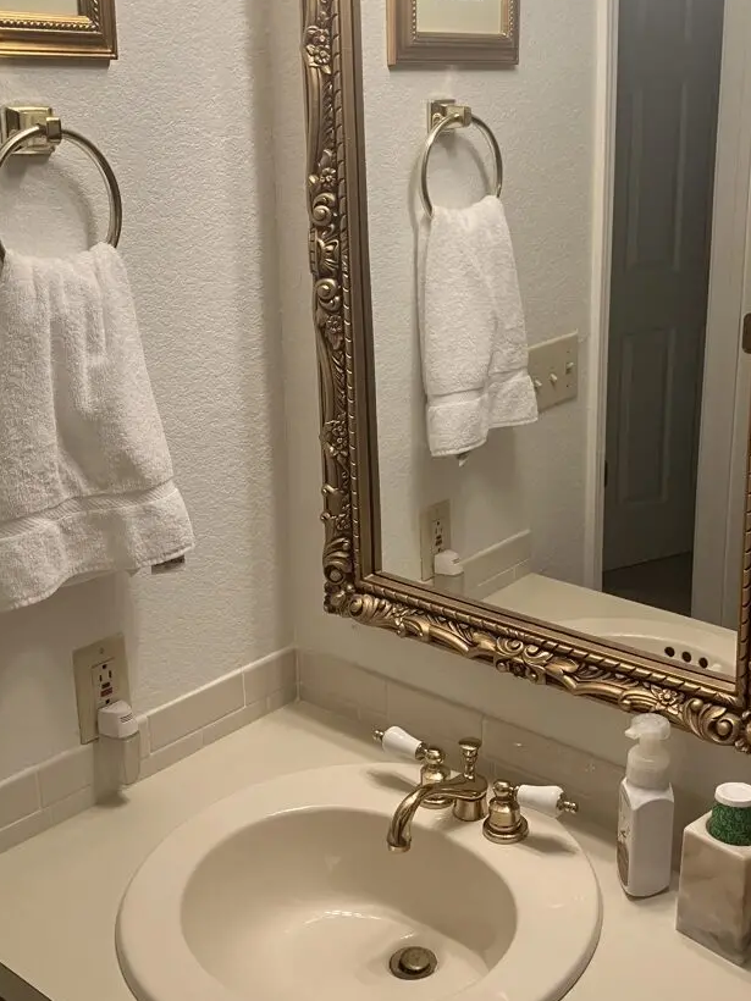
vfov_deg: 45.7
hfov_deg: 35.0
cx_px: 442
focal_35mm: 41
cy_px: 460
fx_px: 1186
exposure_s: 1/60
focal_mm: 3.99
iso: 64
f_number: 1.8
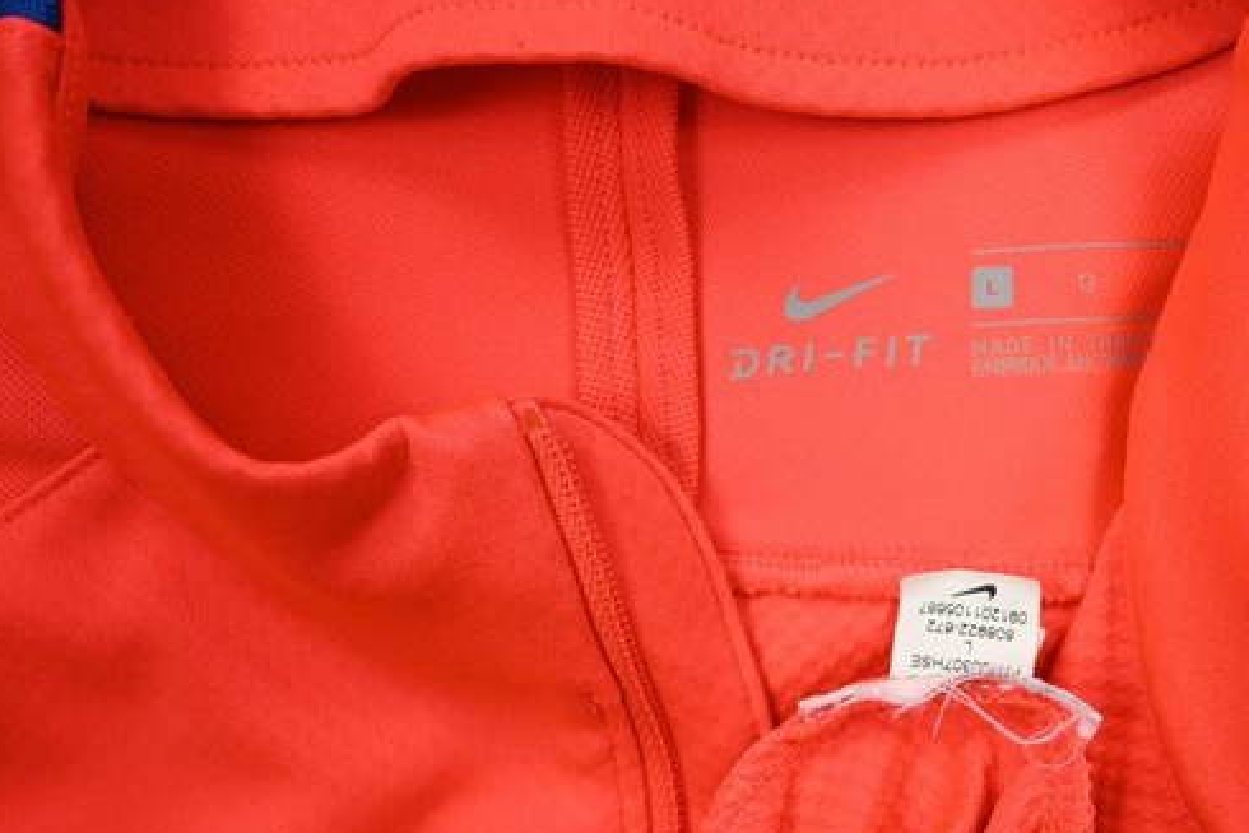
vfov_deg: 27.3
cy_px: 596
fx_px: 1700
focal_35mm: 49
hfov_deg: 39.3
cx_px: 934
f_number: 4.8
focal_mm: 24
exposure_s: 1/180
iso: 200
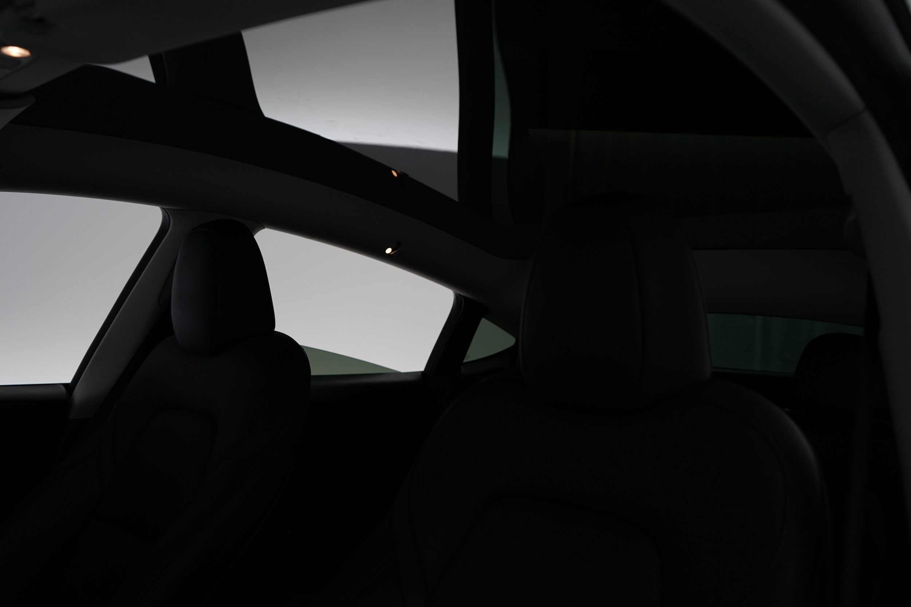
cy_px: 304
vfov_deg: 45.0
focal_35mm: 29
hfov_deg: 63.7
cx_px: 456
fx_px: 734
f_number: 4
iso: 640
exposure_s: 1/60
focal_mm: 29
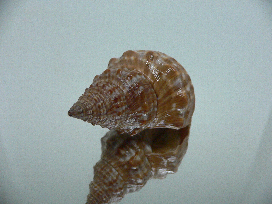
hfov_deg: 52.6
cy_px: 102
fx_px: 275
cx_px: 136
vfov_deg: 40.7
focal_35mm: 35
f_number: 2.8
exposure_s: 1/50
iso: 200
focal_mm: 4.6
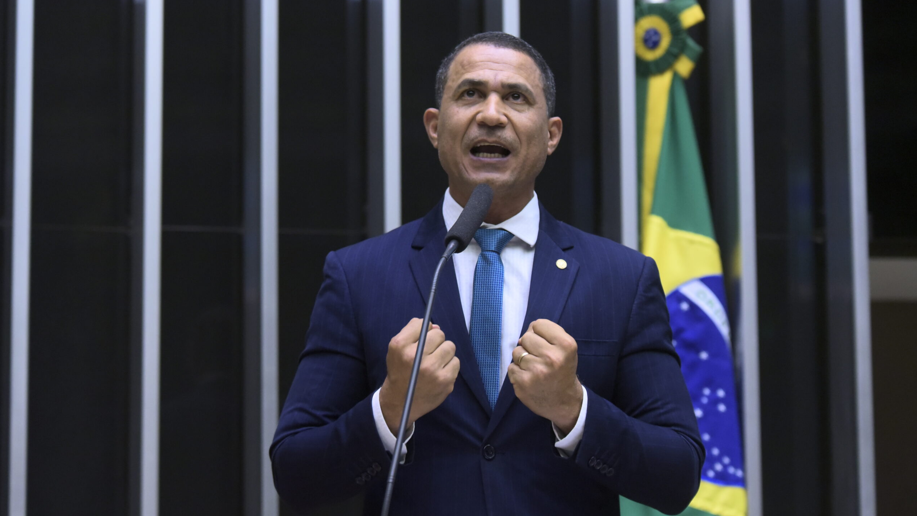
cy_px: 259
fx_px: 2432
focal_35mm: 100
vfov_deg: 12.1
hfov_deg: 21.4
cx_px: 458
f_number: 3.5
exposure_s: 1/160
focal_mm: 95
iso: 6400
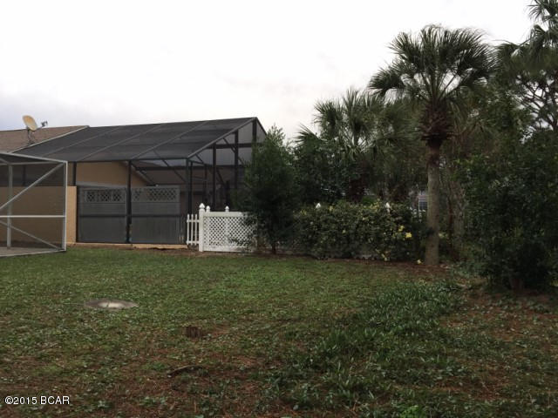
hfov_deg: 61.7
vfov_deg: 48.2
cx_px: 279
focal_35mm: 29
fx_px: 467
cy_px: 209
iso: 50
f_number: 2.2
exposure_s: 1/30
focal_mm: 4.15
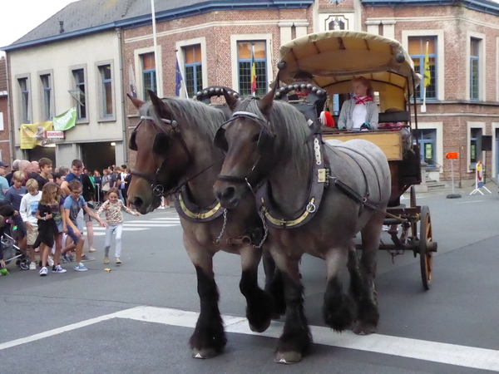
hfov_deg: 38.2
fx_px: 721
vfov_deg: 29.1
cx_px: 250
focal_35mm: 50
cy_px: 187
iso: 3200
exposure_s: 1/2000
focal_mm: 9
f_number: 4.1
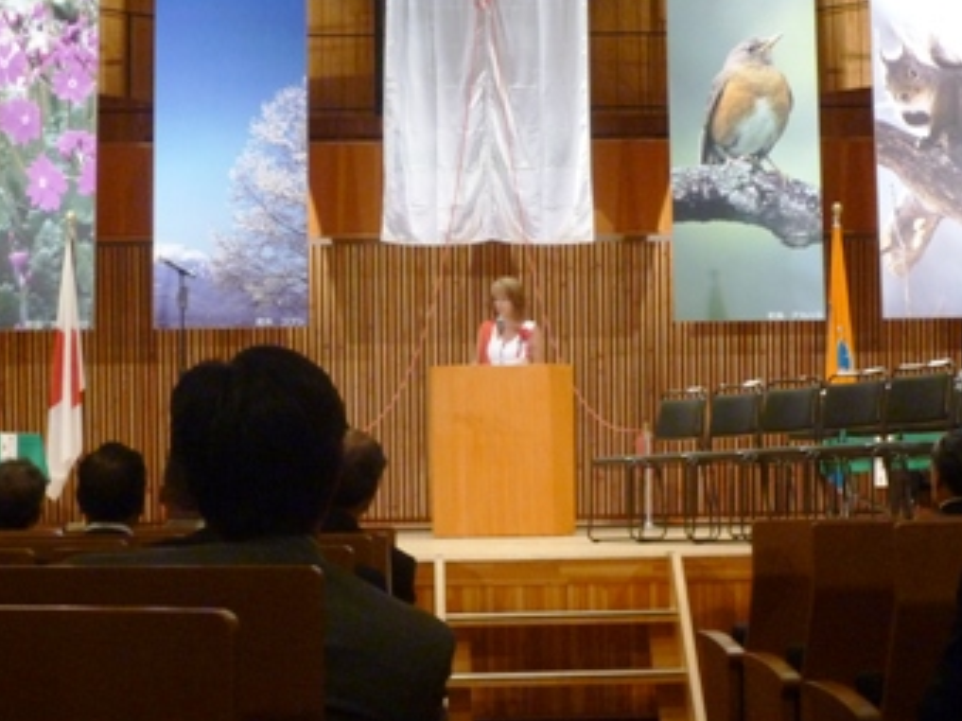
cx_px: 536
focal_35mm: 75
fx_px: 2084
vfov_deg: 19.6
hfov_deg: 26.0
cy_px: 275
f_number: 4.3
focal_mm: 9.3
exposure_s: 1/20
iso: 400
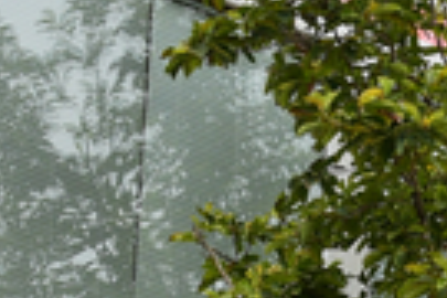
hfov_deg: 9.3
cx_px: 692
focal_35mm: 214
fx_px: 2657
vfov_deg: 6.1
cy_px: 722
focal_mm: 32
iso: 320
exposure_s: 1/320
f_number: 9
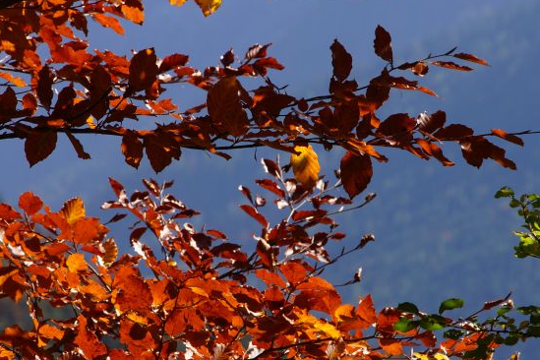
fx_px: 6150
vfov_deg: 3.4
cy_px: 160
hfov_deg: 5.0
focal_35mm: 410
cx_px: 297
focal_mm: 120
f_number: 8
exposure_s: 1/250
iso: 100
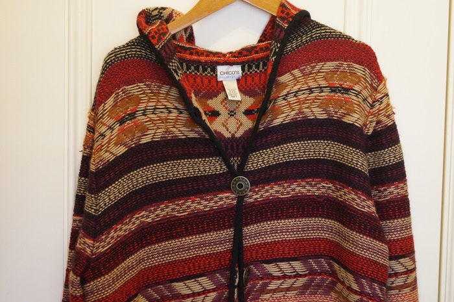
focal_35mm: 60
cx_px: 227
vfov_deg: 22.6
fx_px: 756
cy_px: 151
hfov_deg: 33.4
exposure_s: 1/80
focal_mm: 40
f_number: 5
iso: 3200
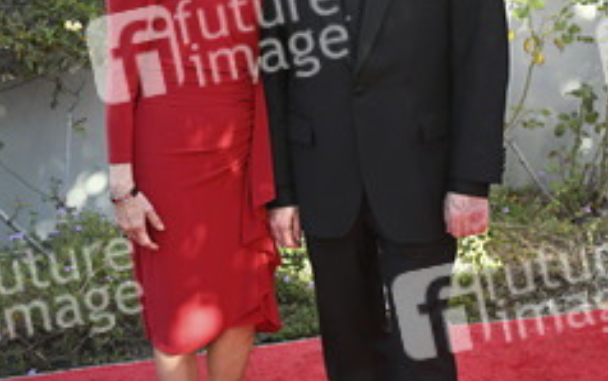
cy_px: 171
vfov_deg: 20.0
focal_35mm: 65
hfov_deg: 31.5
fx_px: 1078
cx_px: 291
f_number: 5.6
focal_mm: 38
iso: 640
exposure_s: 1/320
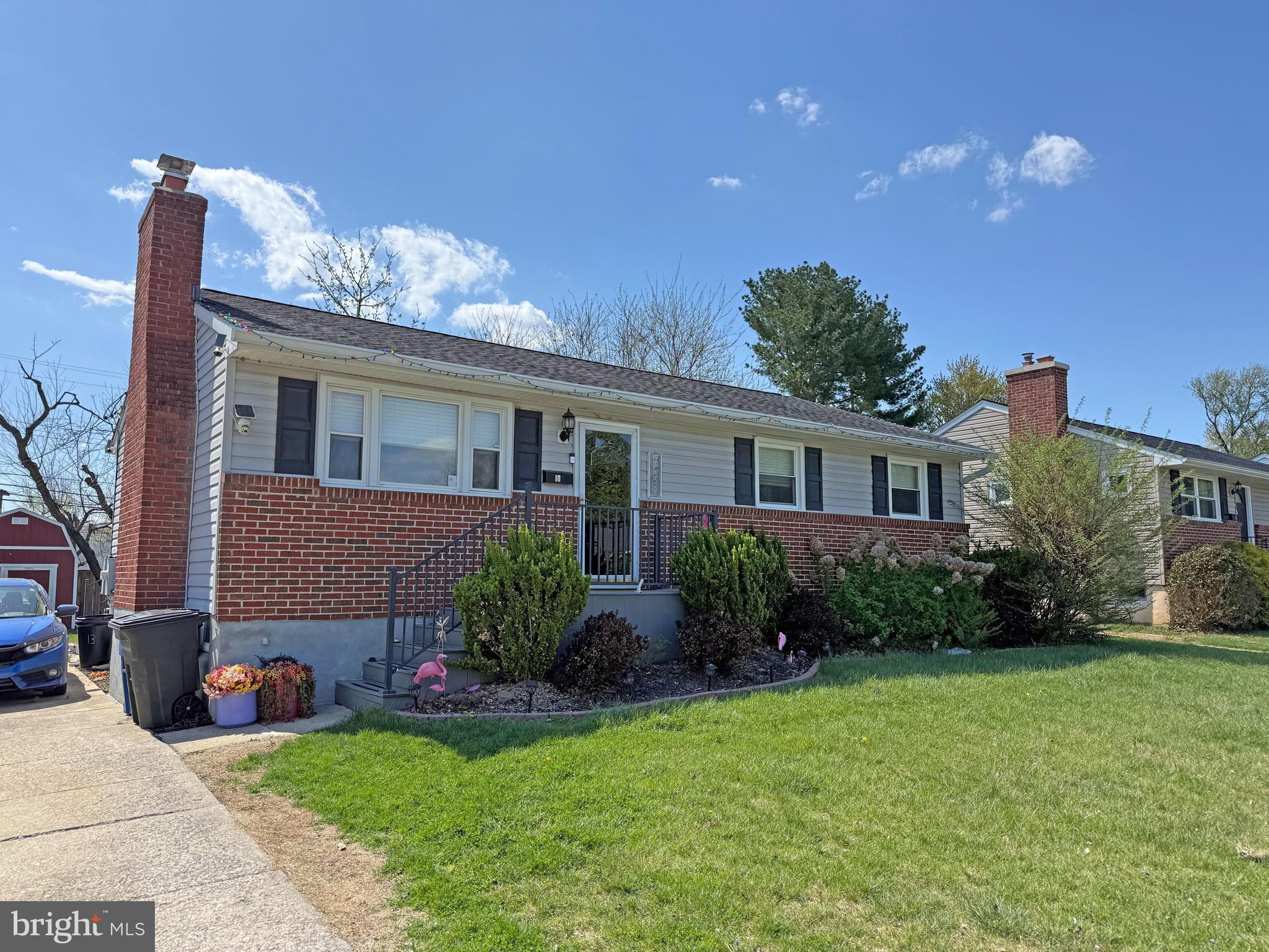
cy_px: 476
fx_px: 880
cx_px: 634
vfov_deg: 56.8
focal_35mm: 24
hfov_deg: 71.6
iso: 80
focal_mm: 6.76
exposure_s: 1/4405
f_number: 1.78
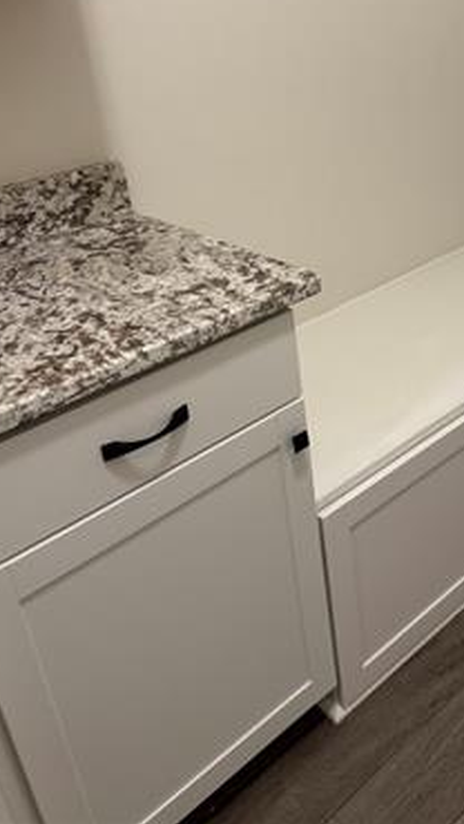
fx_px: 742
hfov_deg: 34.2
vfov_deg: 57.0
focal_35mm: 34
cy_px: 290
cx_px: 330
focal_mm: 6.76
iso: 160
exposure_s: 1/60
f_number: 1.78
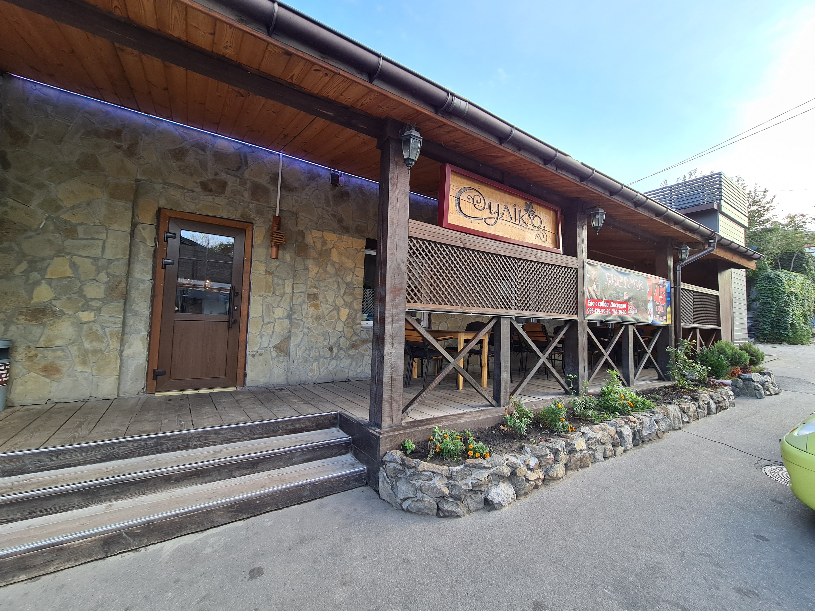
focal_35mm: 13
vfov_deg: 89.9
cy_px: 306
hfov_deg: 106.2
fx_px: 306
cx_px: 408
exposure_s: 1/100
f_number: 2.2
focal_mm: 2.22
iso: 64
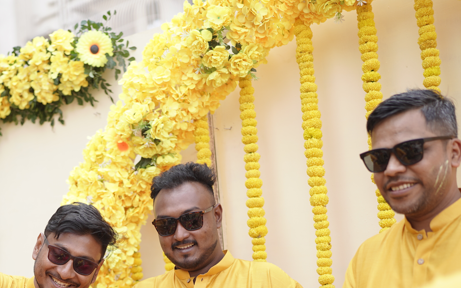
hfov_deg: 30.3
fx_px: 842
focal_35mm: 67
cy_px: 286
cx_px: 132
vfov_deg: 18.9
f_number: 1.4
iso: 125
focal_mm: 35
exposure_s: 1/1250
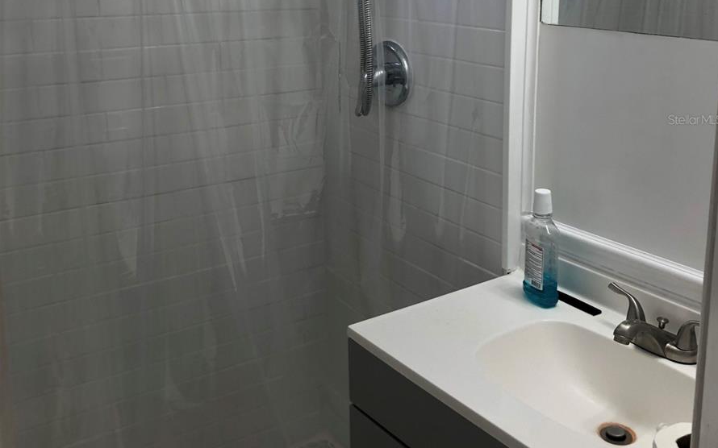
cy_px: 119
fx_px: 783
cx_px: 362
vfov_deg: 31.5
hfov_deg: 49.3
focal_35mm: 40
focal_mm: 3.99
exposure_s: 1/120
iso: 40
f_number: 1.8
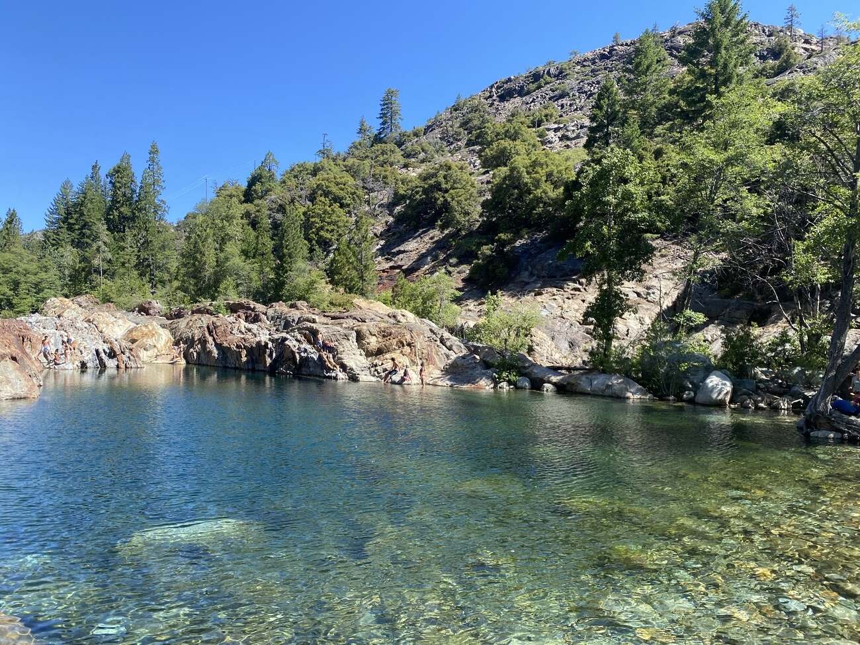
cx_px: 430
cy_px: 322
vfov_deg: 53.1
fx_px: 646
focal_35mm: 26
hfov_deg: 67.3
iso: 32
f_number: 1.8
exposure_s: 1/981
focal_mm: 4.25
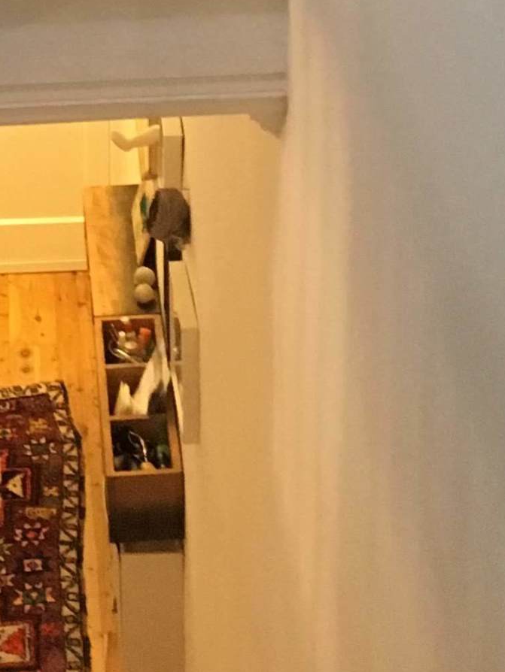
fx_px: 2275
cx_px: 41
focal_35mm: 117
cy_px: -332
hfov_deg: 12.6
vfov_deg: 15.5
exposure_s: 1/20
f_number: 2.2
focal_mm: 4.15
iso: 200
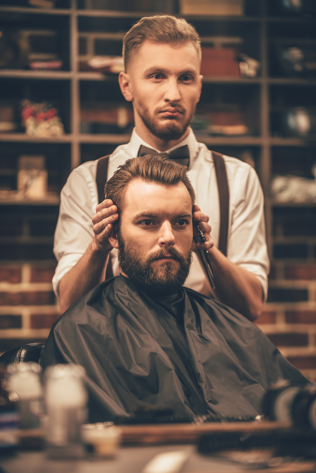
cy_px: 236
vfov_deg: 16.4
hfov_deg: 11.0
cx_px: 158
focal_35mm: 125
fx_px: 1644
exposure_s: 1/50
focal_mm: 125
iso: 400
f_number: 3.5
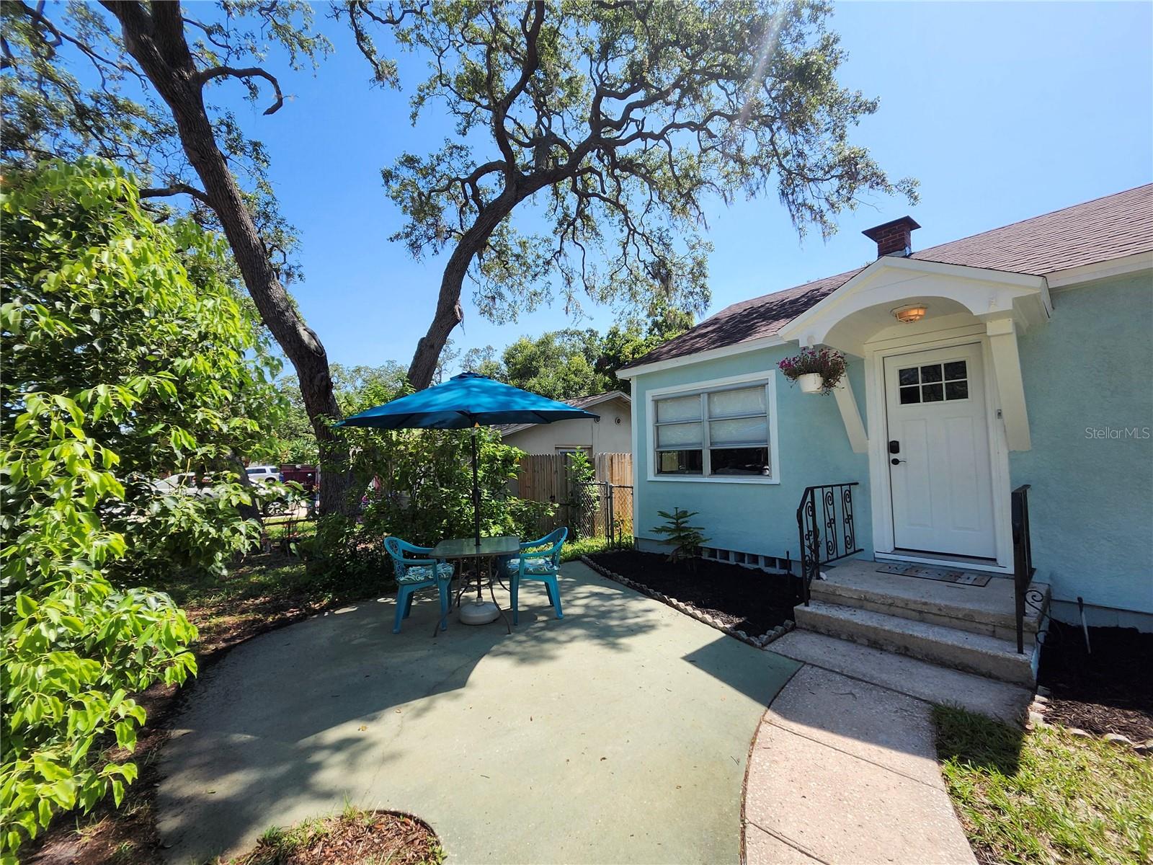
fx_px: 433
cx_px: 576
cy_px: 432
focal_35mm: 13
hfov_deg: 106.2
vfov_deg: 89.9
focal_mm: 1.74
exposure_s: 1/1050
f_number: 2.2
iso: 40
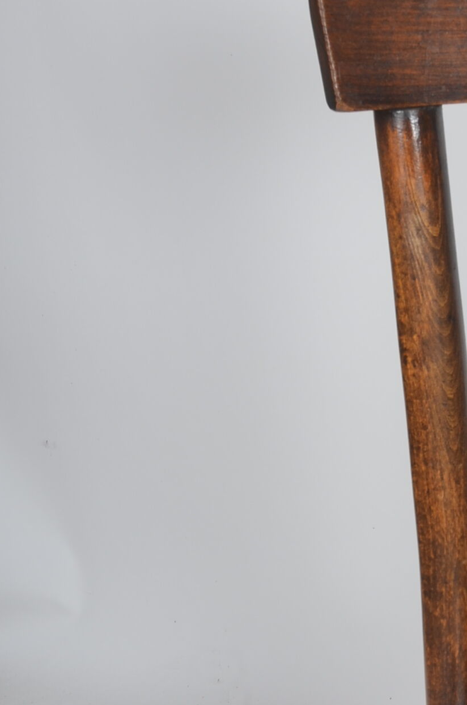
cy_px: 800
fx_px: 2091
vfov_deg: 18.3
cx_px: 681
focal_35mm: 107
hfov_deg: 12.2
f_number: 11
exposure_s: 1/125
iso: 100
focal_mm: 24
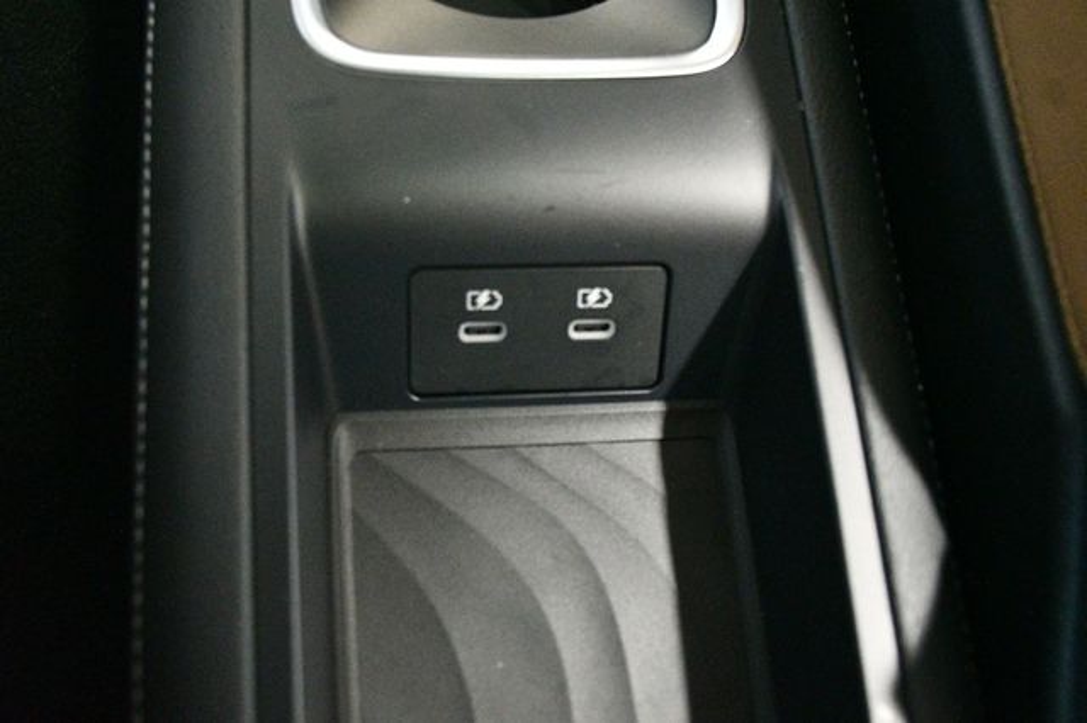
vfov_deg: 33.4
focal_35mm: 40
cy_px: 362
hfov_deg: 48.5
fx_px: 1207
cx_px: 544
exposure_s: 1/13
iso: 12800
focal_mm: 27
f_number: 4
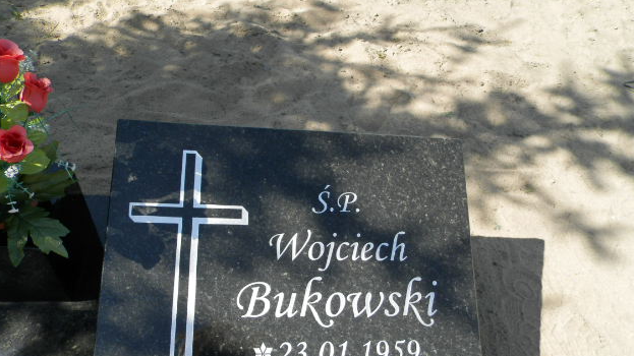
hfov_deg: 67.9
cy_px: 217
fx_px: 471
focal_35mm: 28
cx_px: 316
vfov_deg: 41.2
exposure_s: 1/500
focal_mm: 4.5
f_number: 3.1
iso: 80
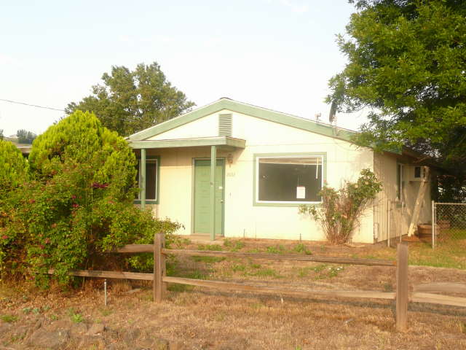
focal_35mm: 43
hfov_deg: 43.9
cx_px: 233
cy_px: 175
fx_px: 579
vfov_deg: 33.6
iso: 100
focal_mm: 7
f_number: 4
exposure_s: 1/160
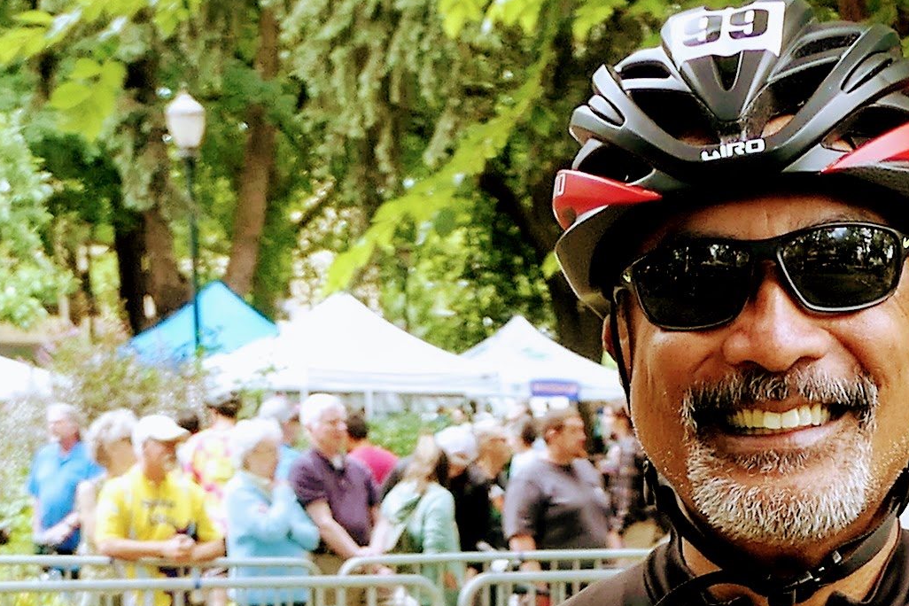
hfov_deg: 15.7
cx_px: 904
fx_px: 3232
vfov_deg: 9.7
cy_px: 1325
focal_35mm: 128
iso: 125
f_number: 2.5
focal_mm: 8.8
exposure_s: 1/125
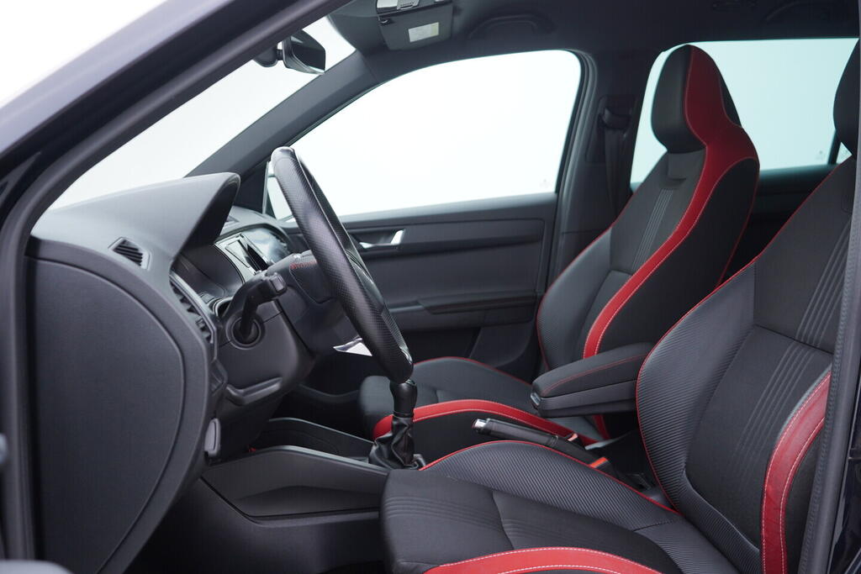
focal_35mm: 36
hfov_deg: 53.1
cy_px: 287
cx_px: 430
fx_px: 861
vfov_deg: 36.9
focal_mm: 24
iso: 125
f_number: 2.8
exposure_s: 1/40
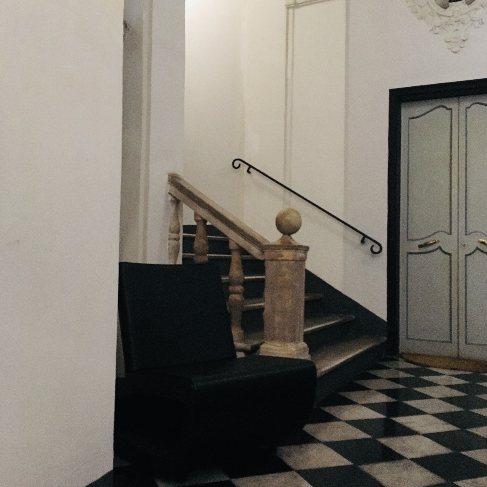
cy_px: 236
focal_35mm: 35
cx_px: 244
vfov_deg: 47.2
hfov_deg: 47.2
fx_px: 557
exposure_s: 1/17
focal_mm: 4.15
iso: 250
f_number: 2.2
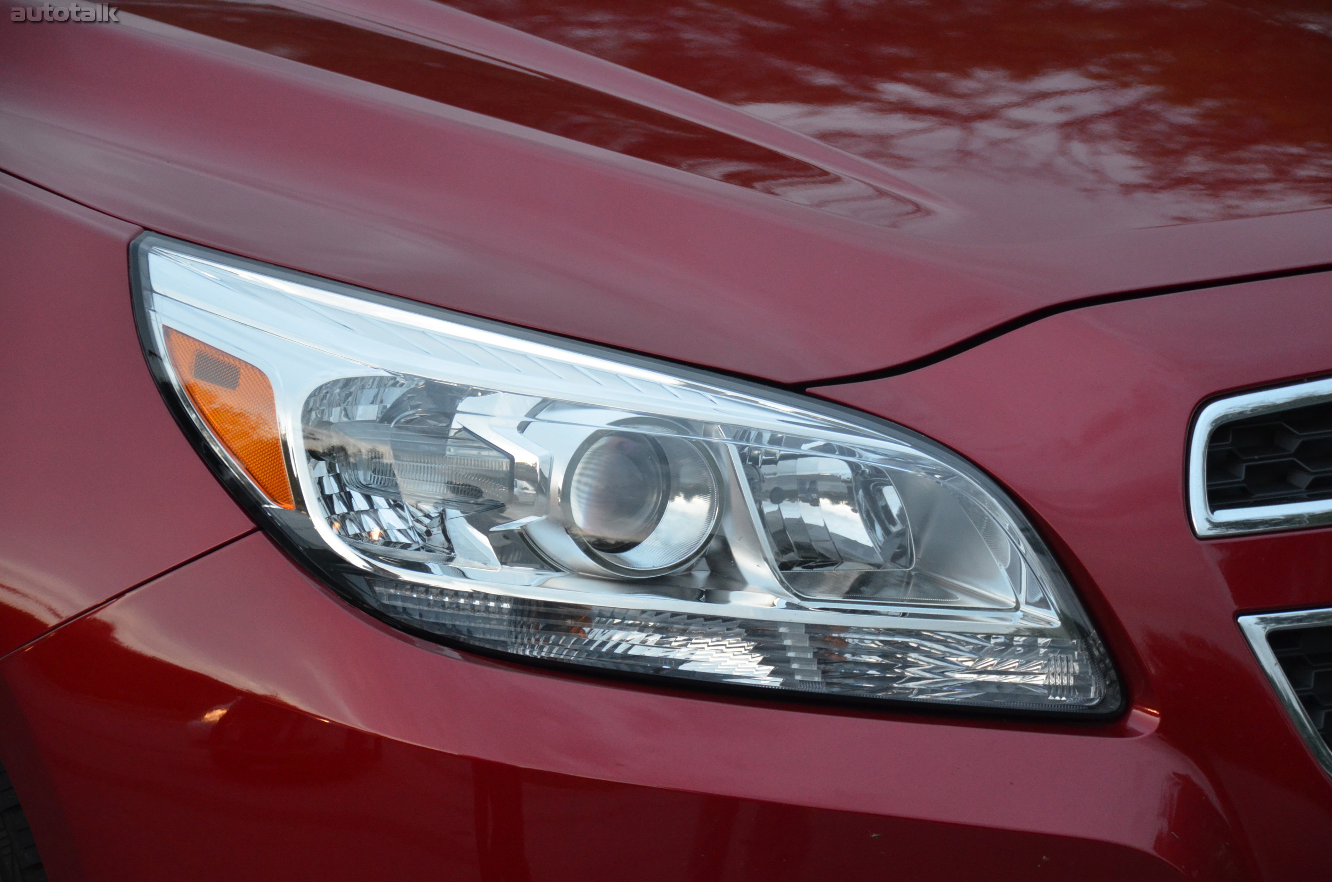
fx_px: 4542
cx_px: 666
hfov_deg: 16.7
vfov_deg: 11.1
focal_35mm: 123
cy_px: 441
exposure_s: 1/200
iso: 1600
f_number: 5
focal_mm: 82
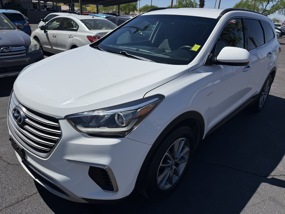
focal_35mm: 24
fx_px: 198
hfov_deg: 71.6
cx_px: 142
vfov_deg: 56.8
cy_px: 107
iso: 80
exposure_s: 1/10309
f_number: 1.78
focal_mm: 6.76
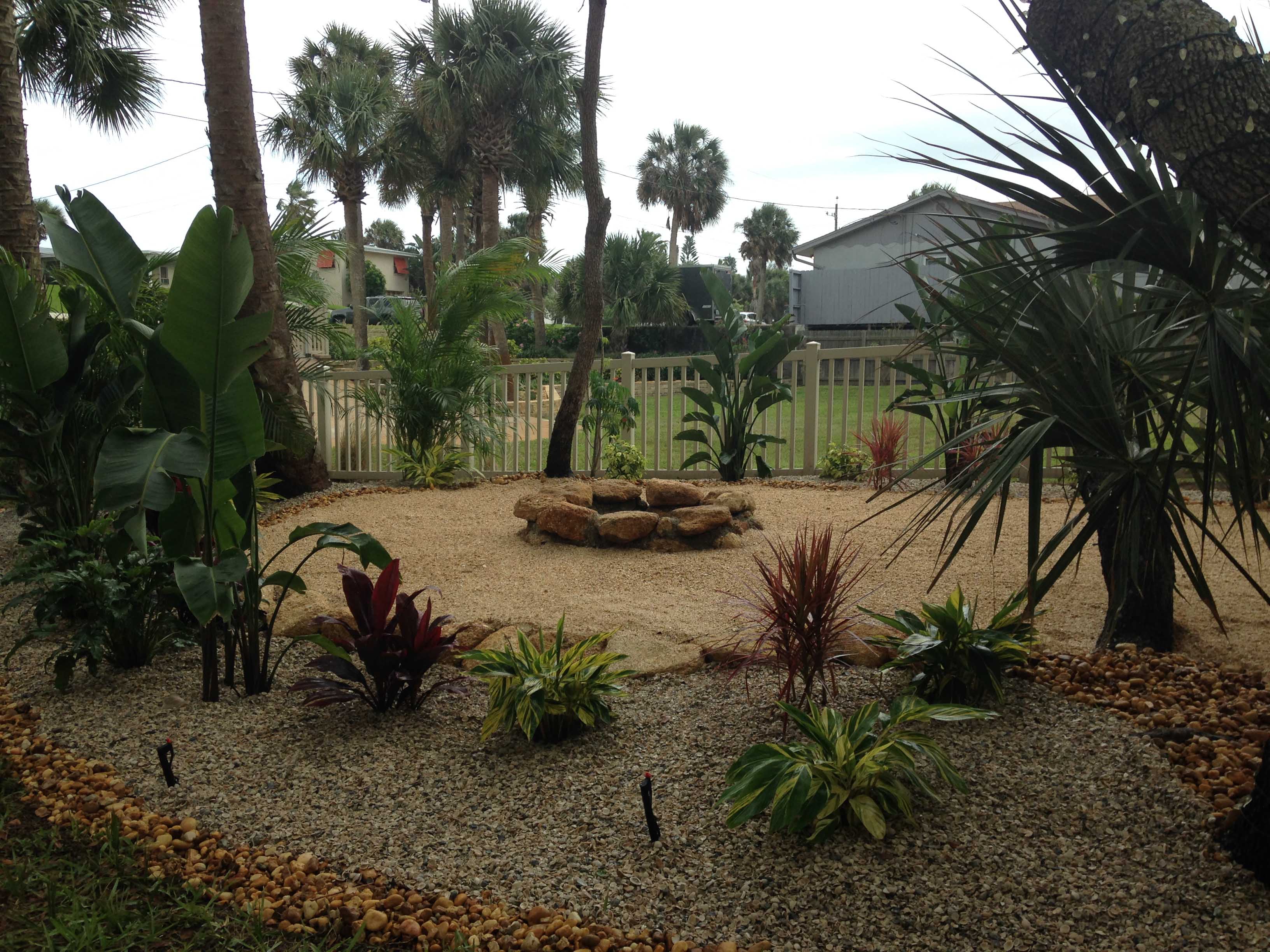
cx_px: 635
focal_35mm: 33
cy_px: 476
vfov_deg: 42.9
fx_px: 1211
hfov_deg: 55.4
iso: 50
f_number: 2.4
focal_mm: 4.12
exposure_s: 1/809
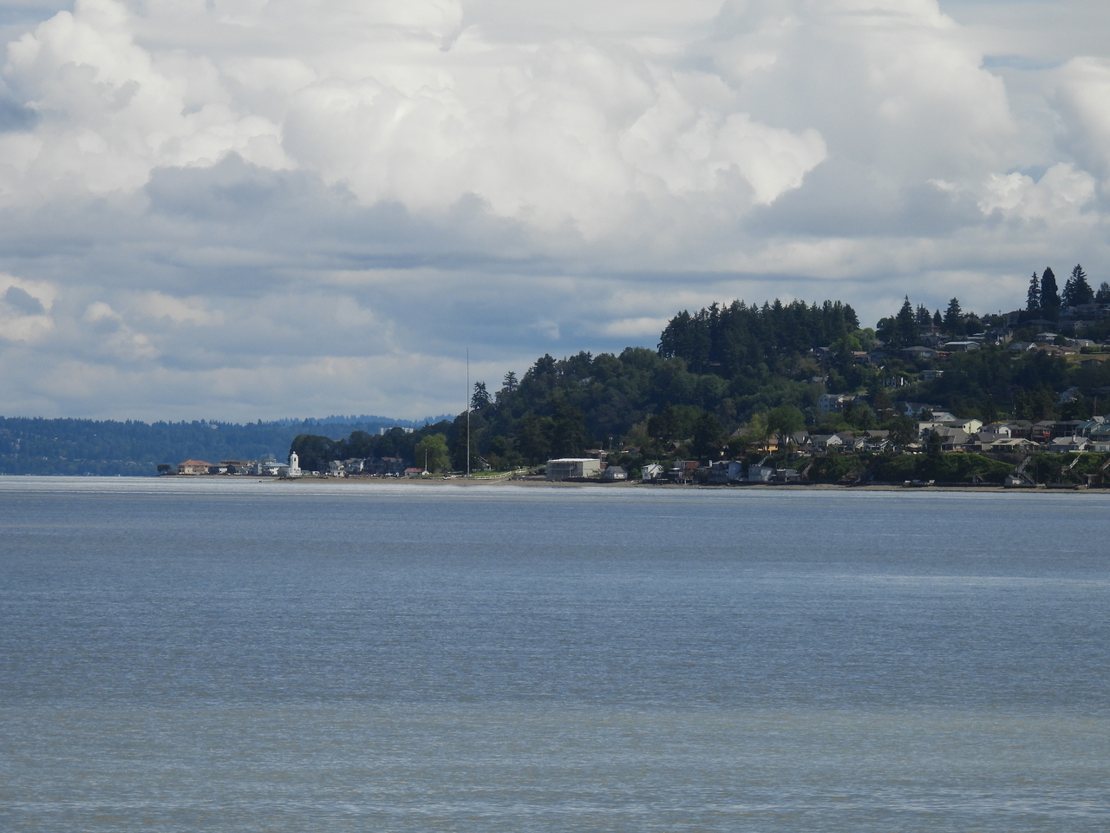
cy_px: 416
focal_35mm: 260
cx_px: 555
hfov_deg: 7.6
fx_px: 8337
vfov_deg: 5.7
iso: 100
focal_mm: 46.4
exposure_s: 1/1600
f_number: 4.5
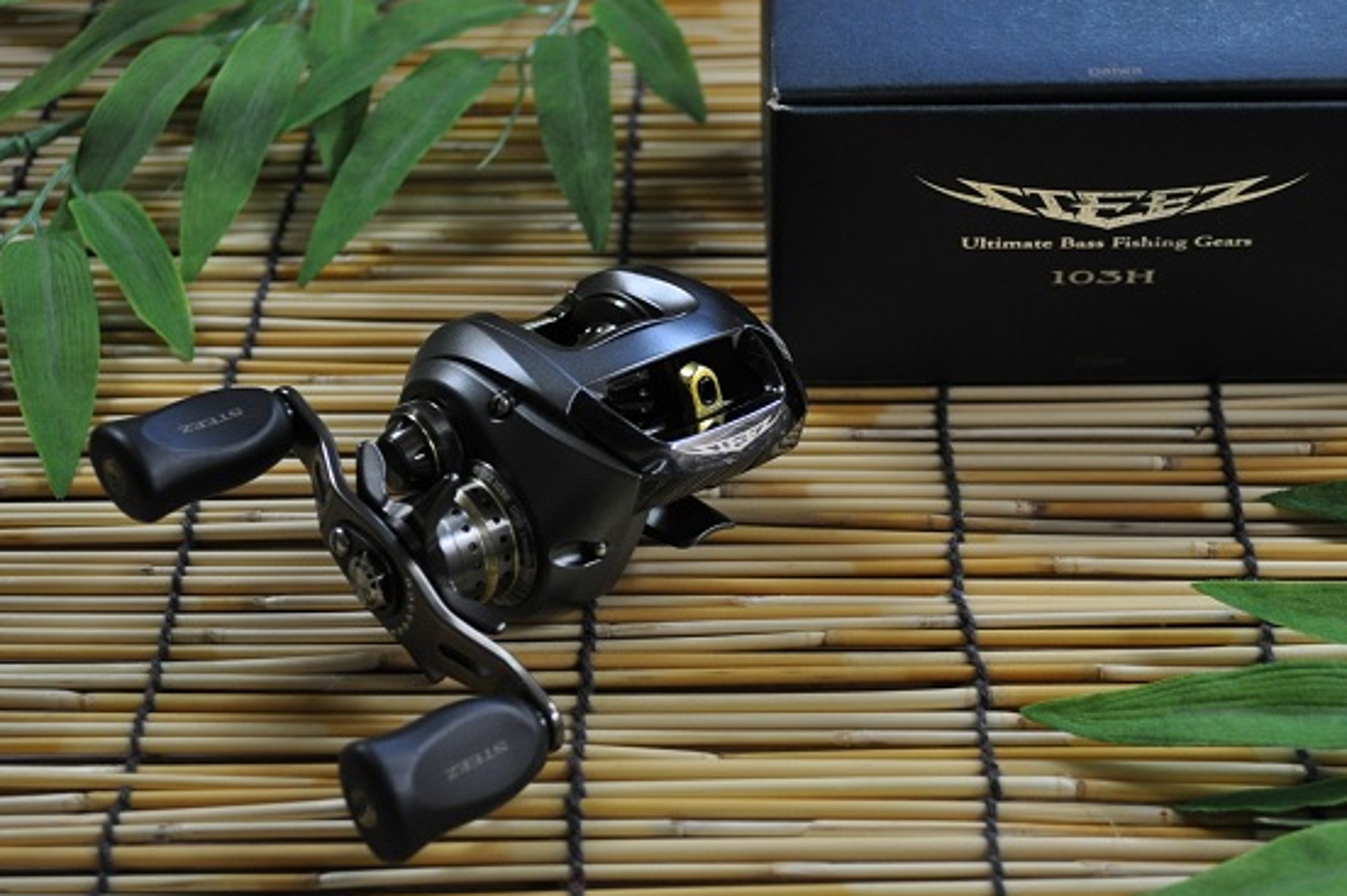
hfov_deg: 31.9
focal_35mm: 63
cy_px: 391
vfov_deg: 21.5
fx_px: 2355
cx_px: 766
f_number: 5
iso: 800
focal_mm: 36
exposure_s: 1/30
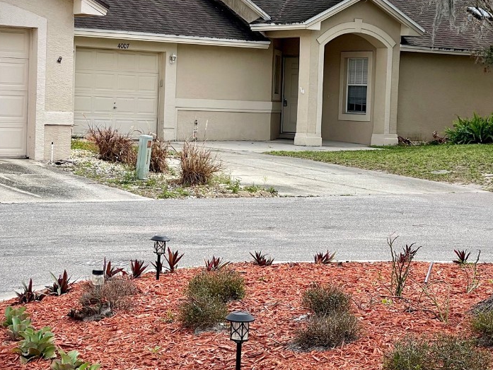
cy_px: 171
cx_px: 241
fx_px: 1339
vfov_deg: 15.7
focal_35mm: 94
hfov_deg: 20.9
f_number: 2.2
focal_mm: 7.5
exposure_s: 1/708
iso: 20
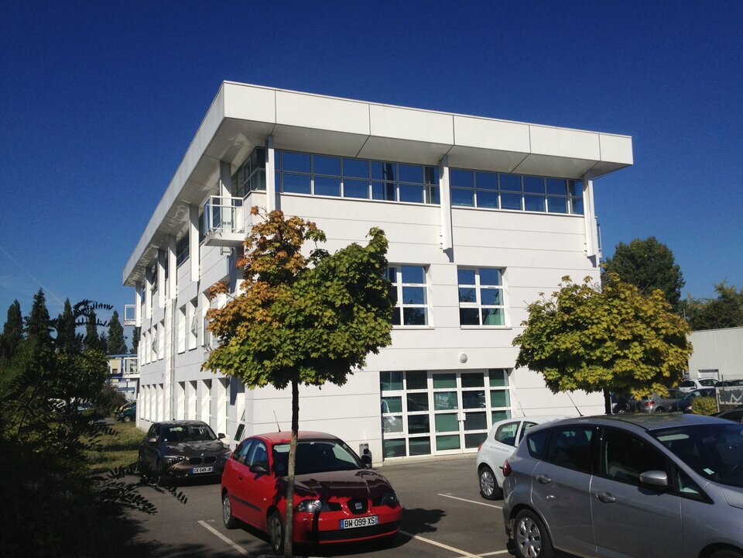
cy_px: 279
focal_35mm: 35
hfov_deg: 52.6
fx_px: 751
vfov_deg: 40.7
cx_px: 372
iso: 50
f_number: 2.4
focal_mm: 4.28
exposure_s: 1/5025
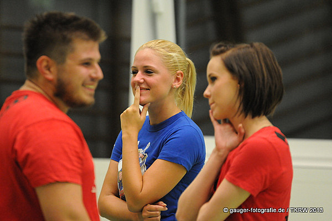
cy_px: 110
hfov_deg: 6.9
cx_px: 166
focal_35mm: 300
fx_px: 2764
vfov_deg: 4.6
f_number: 2.8
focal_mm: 200
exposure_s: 1/200
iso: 2200
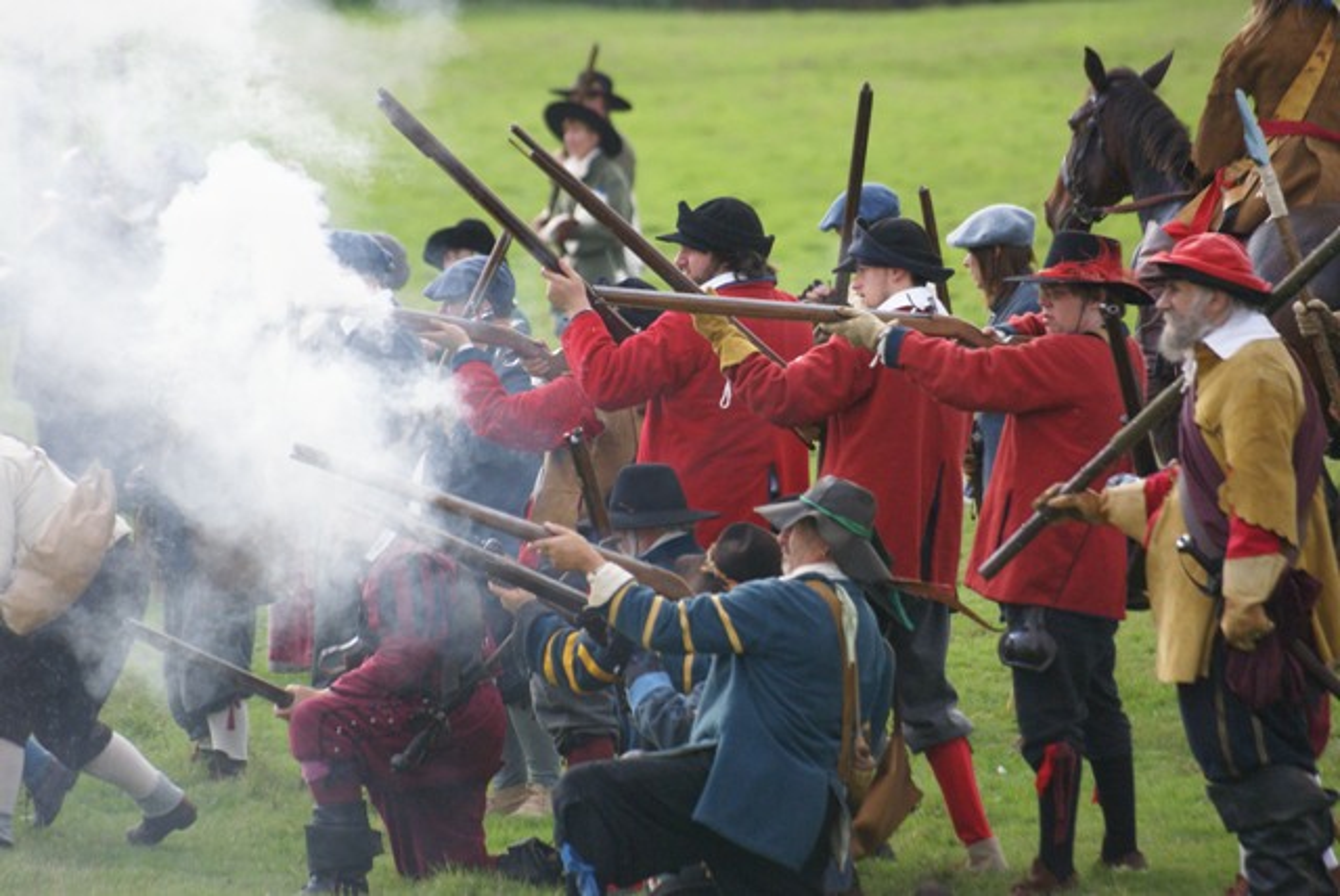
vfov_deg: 4.0
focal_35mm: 345
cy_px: 448
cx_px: 670
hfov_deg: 6.0
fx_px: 12853
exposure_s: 1/320
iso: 400
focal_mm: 230
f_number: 5.6
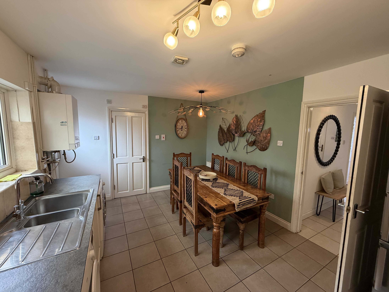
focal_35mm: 14
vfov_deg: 85.7
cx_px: 194
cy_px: 146
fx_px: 157
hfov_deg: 102.1
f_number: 2.2
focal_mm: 2.22
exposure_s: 1/121
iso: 320
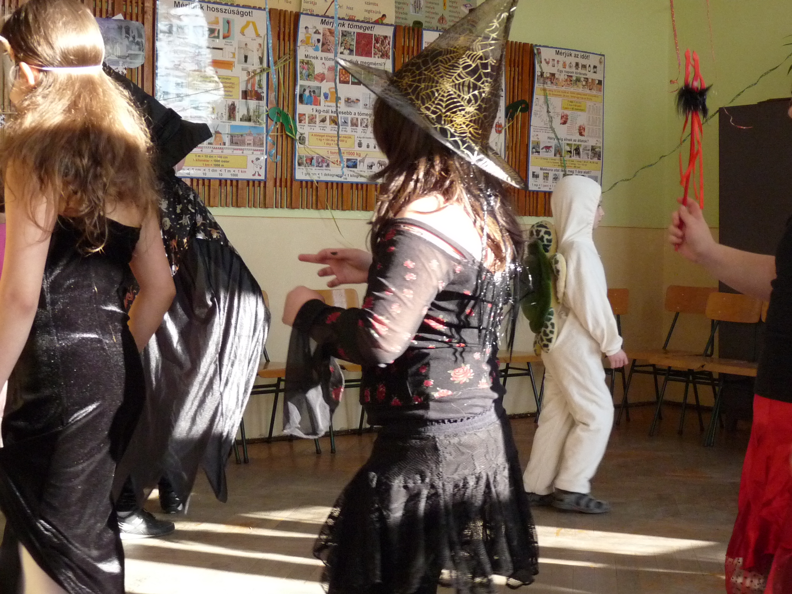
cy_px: 297
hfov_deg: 34.3
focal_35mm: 56
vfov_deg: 26.1
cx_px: 396
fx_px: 1281
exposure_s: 1/250
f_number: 3
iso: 400
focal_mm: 7.1
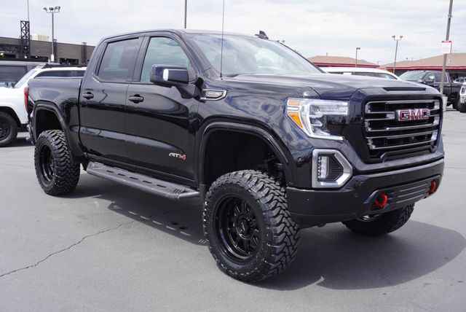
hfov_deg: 51.2
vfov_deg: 35.6
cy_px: 156
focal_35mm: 38
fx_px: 486
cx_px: 233
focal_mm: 25
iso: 100
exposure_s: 1/160
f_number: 7.1
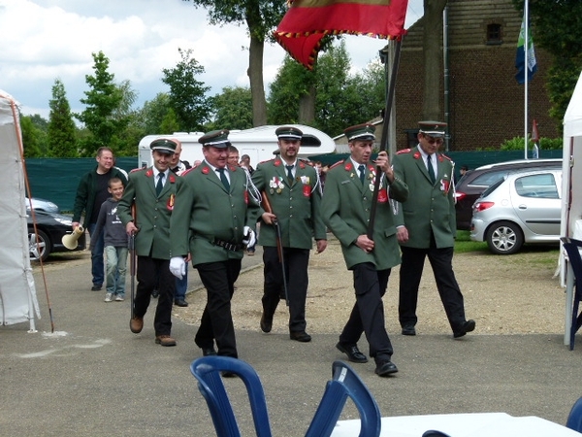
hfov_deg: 27.0
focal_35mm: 72
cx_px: 291
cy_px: 218
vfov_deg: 20.4
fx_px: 1211
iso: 100
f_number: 4
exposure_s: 1/400
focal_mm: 12.9
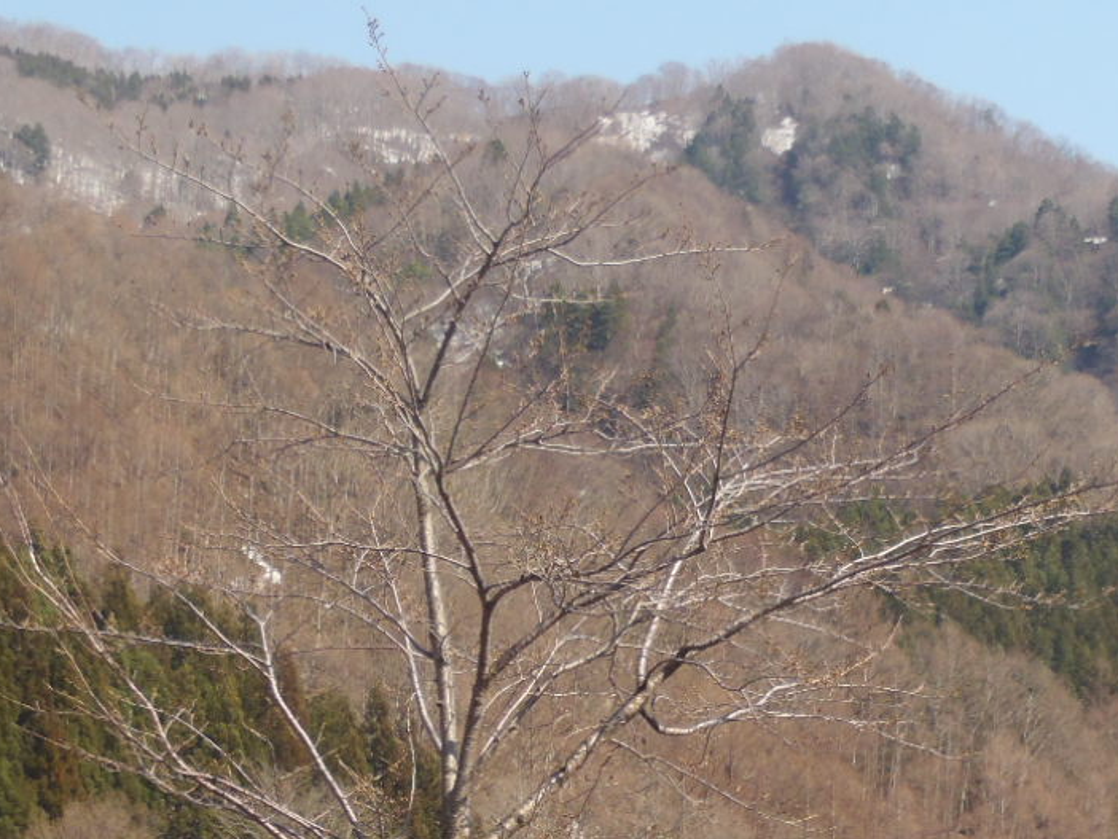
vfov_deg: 14.8
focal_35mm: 98
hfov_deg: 20.0
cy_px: 903
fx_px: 3166
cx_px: 605
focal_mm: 7.73
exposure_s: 1/250
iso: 80
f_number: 4.8
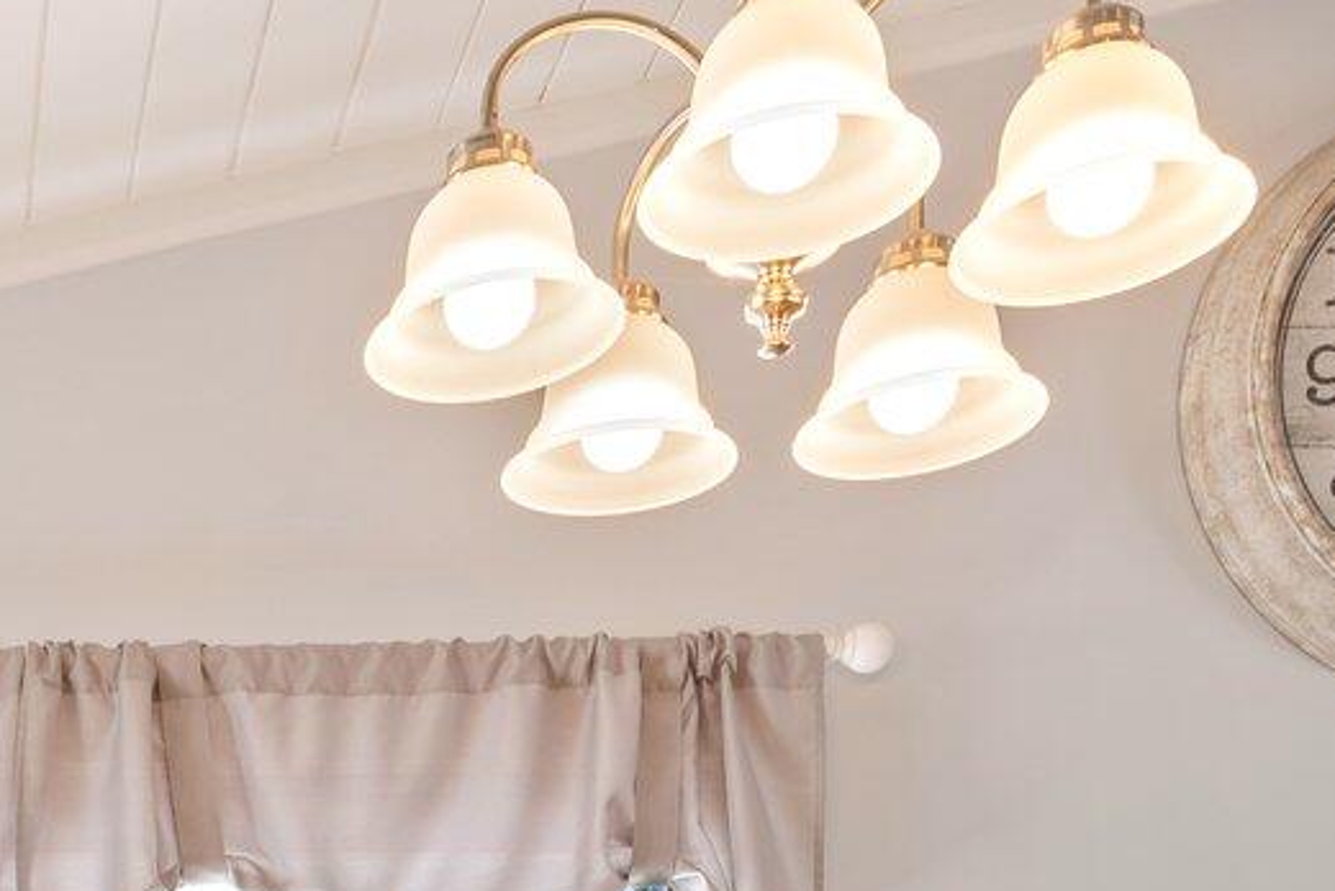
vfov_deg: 18.4
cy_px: 1444
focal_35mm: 63
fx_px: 2337
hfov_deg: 28.2
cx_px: -228
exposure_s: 1/1.67
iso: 50
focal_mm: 16
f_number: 9
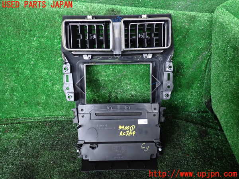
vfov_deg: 46.8
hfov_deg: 60.0
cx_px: 120
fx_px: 207
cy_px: 90
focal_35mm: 30
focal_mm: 5.4
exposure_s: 1/25
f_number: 2.3
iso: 800
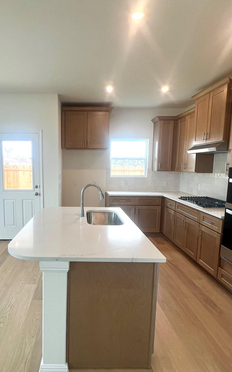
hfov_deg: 60.9
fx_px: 192
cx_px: 80
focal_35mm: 19
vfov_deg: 88.0
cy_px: 190
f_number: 1.8
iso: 32
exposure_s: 1/120
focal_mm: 1.57
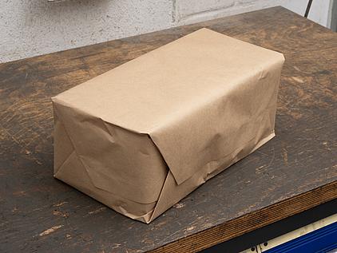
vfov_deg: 20.5
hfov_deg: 27.0
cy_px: 126
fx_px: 701
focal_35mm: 72
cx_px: 168
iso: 200
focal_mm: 36
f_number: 8
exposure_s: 1/160
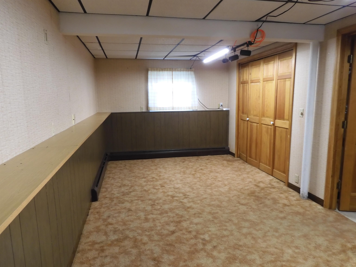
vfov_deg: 56.8
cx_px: 178
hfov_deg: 71.6
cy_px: 134
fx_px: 247
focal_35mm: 24
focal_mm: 4.3
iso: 280
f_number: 3.4
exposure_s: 1/30
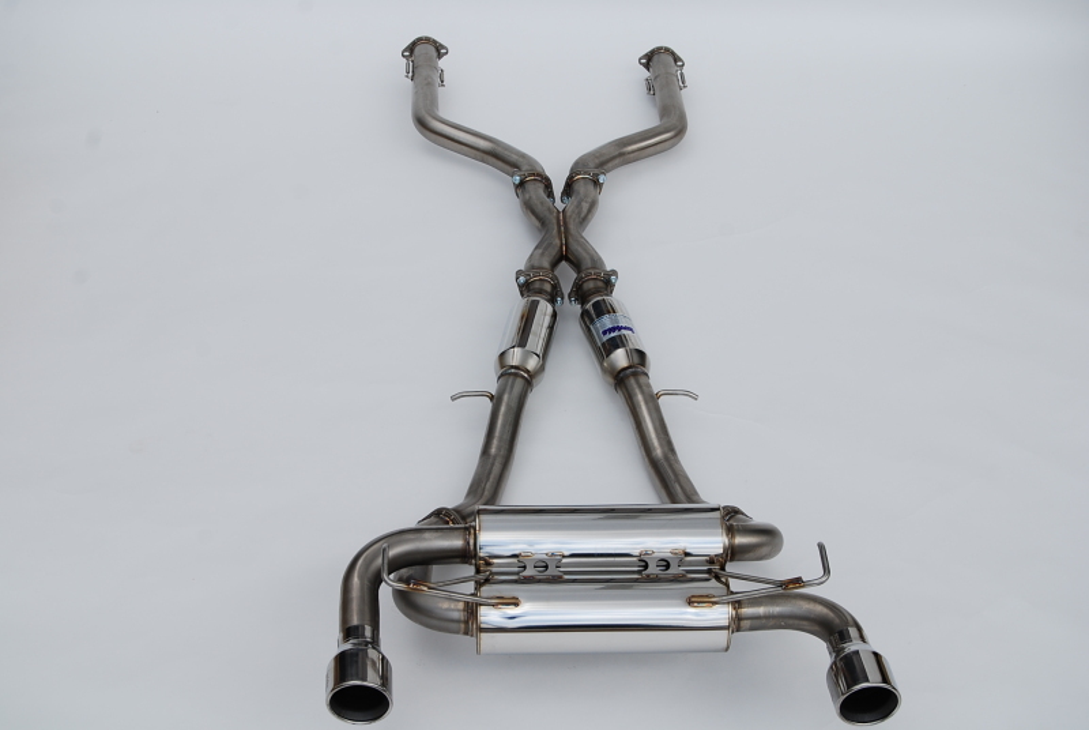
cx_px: 544
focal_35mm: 68
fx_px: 2045
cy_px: 365
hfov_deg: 29.8
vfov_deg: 20.2
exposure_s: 1/320
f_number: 9
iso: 100
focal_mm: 45
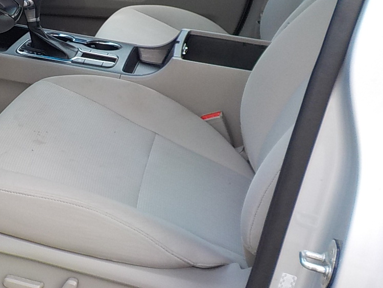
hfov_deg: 28.3
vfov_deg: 22.7
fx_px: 708
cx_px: -8
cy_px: 64
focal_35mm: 64
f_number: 3.3
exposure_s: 1/100
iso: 125
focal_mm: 4.1
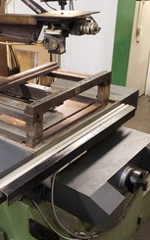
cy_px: 139
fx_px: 295
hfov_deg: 27.5
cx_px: 15
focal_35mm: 45
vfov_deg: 44.2
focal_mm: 4.3
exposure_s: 1/40
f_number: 1.5
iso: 320
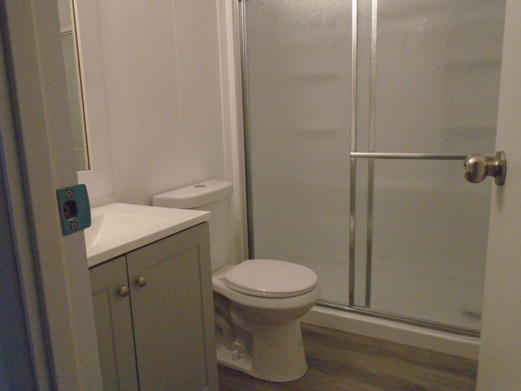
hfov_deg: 67.3
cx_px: 260
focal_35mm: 26
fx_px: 391
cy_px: 196
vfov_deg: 53.1
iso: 800
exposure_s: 1/80
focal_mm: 4.6
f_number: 3.2
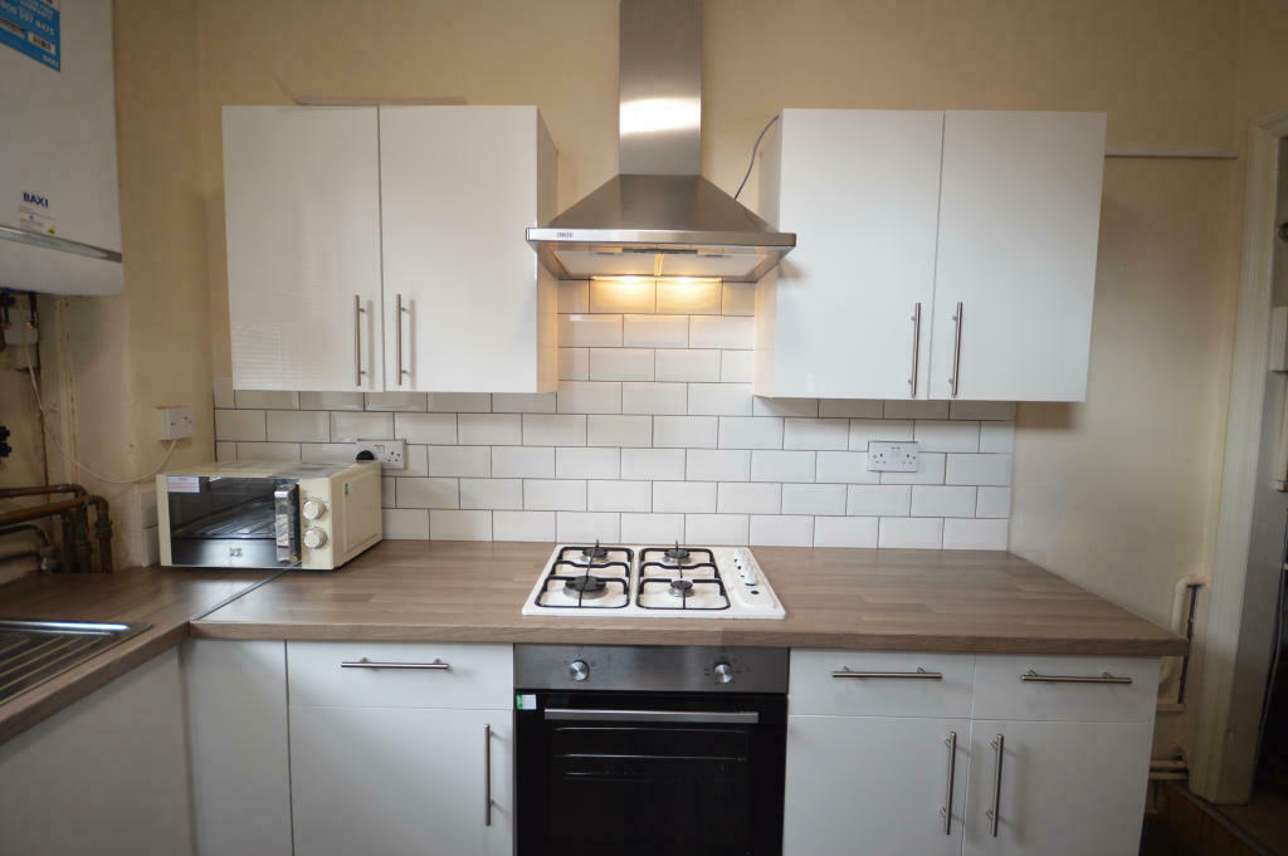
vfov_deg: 77.2
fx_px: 536
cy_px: 428
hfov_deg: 100.4
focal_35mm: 15
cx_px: 644
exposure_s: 1/60
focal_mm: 10
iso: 400
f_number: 4
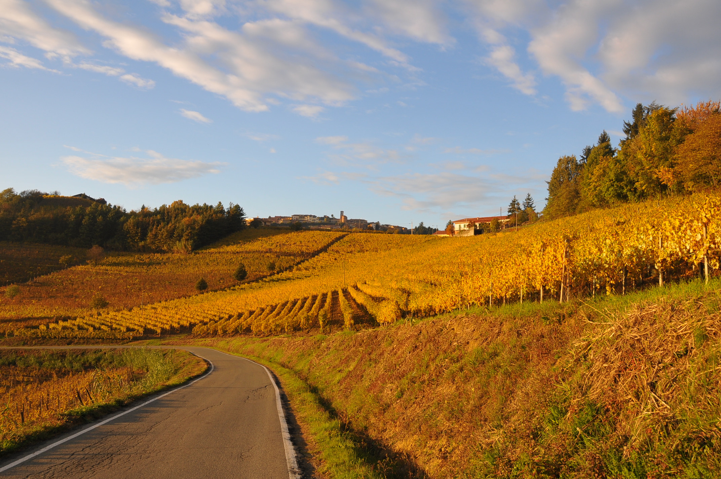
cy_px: 240
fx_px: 660
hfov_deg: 57.3
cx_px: 360
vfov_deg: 39.9
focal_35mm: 33
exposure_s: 1/100
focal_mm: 22
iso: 200
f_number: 10
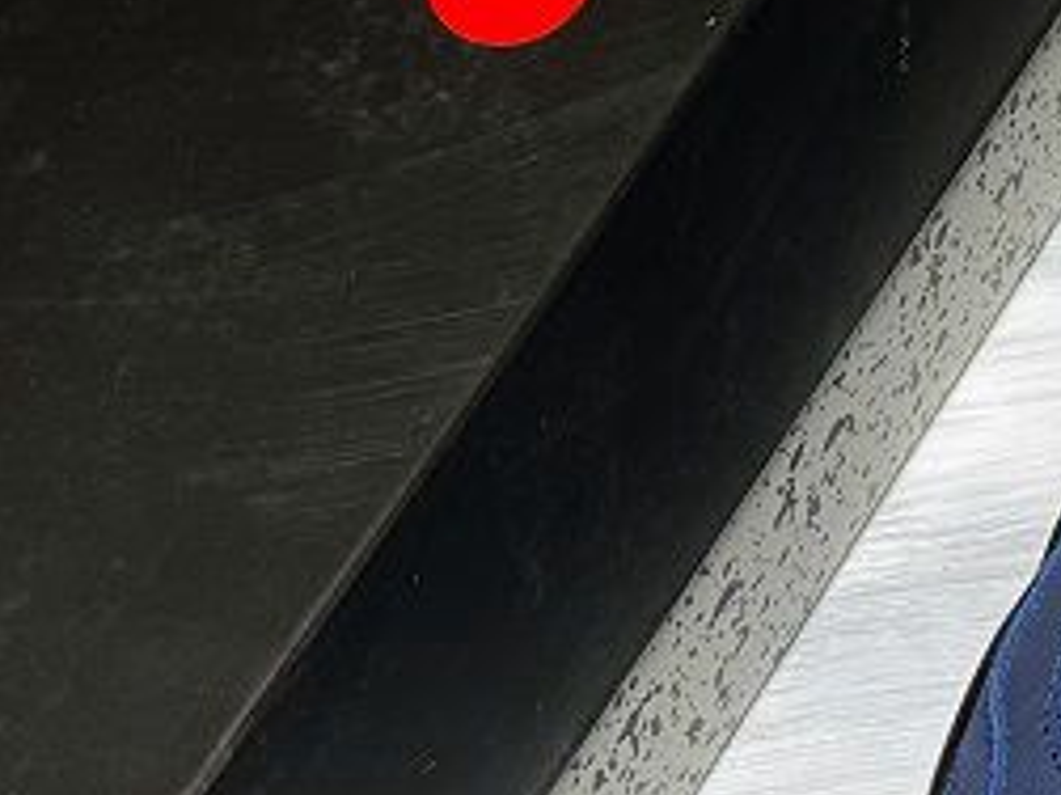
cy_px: 524
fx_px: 5086
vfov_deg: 8.9
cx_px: 1484
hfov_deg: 11.5
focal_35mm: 166
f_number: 2
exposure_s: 1/122
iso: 40
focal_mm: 6
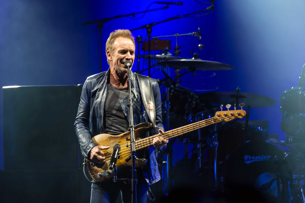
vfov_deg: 3.4
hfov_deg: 5.2
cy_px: 102
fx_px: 3387
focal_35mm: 400
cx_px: 152
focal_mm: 400
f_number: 5.6
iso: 4000
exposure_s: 1/500
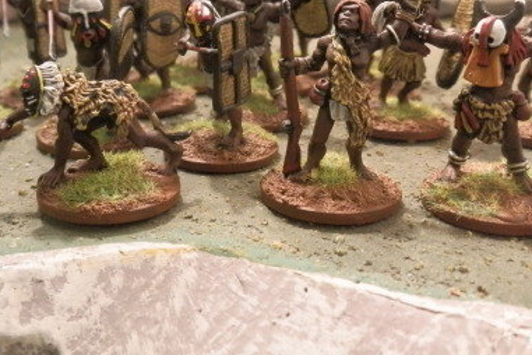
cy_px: 98
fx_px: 606
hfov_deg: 47.3
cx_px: 236
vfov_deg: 32.1
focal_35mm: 41
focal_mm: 5
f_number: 3.1
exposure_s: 1/50
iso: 400
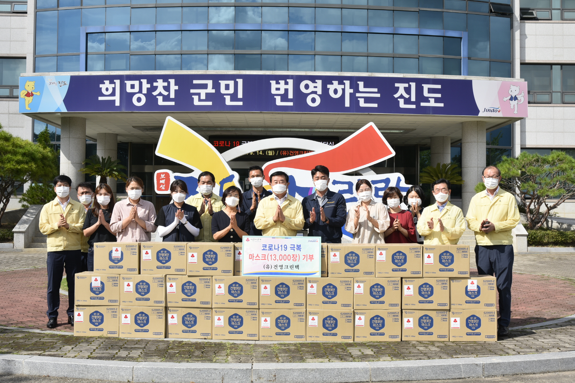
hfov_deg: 50.7
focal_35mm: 38
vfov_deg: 35.1
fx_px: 607
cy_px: 192
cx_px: 288
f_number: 11
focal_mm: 38
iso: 100
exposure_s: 1/125
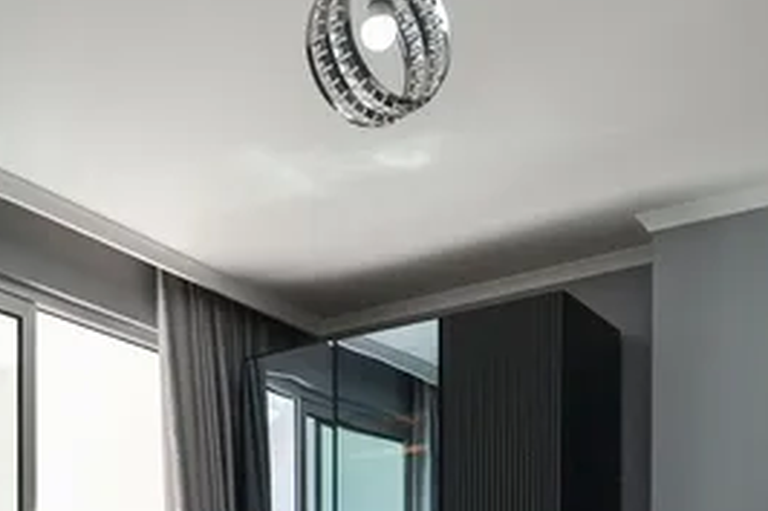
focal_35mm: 48
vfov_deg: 22.4
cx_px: 52
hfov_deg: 37.9
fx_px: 1023
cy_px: 794
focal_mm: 10
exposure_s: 1/80
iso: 100
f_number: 5.6
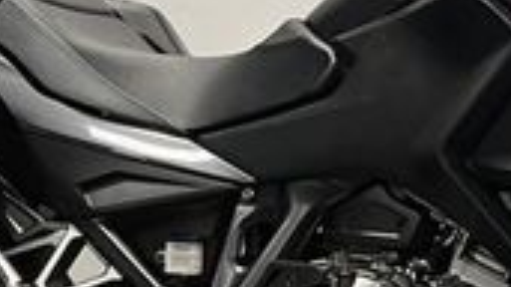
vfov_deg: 11.4
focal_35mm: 106
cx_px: 409
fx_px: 1436
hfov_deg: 20.0
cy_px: 167
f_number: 1.6
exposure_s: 1/50
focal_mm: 5.1
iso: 100
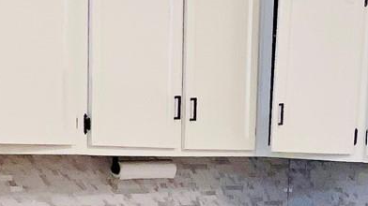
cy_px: 268
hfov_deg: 28.6
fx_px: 722
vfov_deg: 15.5
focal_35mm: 74
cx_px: 174
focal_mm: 1.57
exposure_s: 1/60
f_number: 1.8
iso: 320
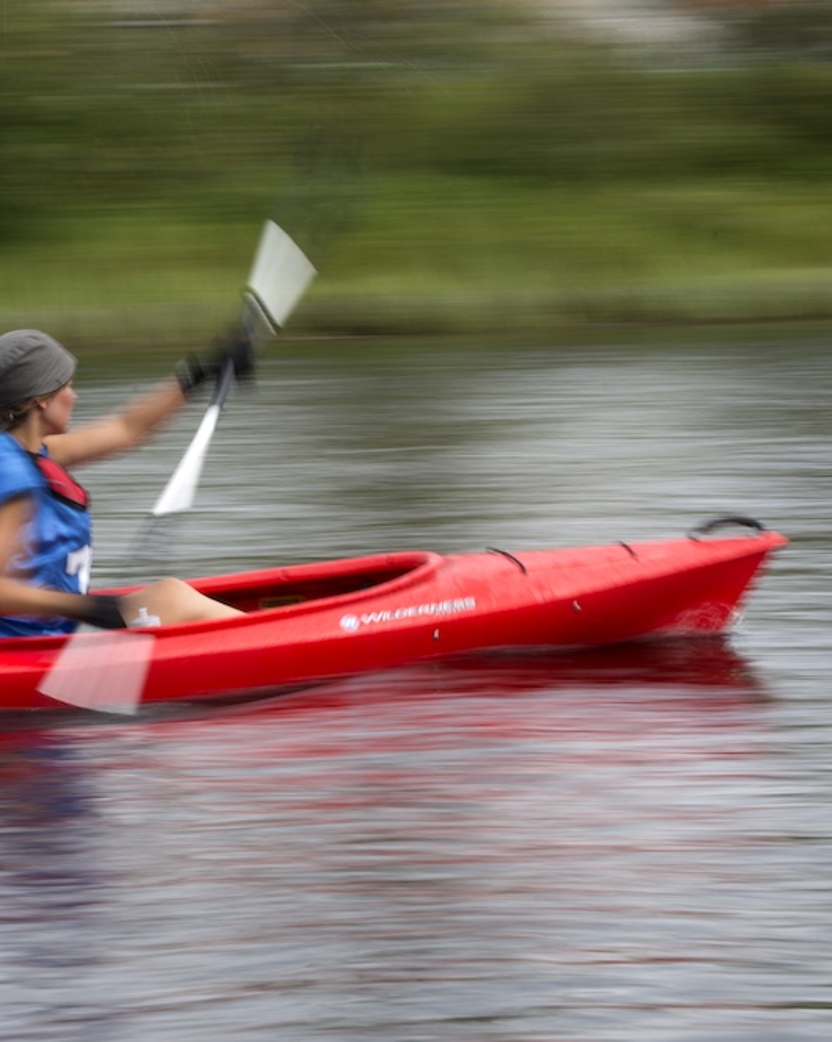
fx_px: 4805
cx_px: 206
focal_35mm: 156
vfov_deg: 12.4
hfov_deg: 9.9
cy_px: 520
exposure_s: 1/8
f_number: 22
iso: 50
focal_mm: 110
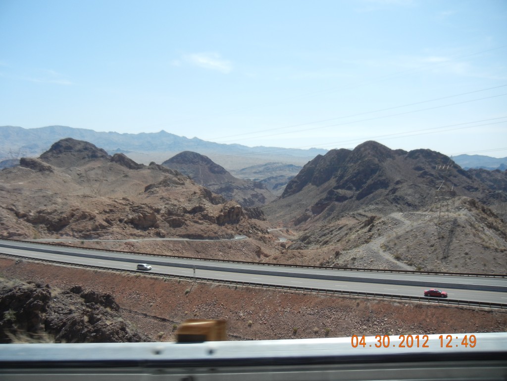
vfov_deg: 46.8
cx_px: 254
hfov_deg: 60.0
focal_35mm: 30
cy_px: 190
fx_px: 439
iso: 160
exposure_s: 1/370
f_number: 7
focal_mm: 5.4
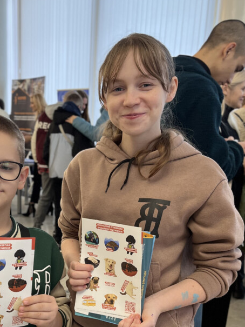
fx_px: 415
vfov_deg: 42.1
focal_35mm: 44
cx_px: 64
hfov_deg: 32.3
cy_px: 230
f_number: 1.6
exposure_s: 1/50
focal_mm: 5.1
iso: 80
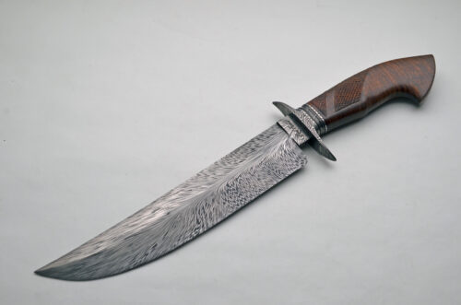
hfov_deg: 33.5
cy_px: 152
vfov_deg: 22.5
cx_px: 230
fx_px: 767
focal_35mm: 60
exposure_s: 1/200
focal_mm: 40
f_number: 7.1
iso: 200
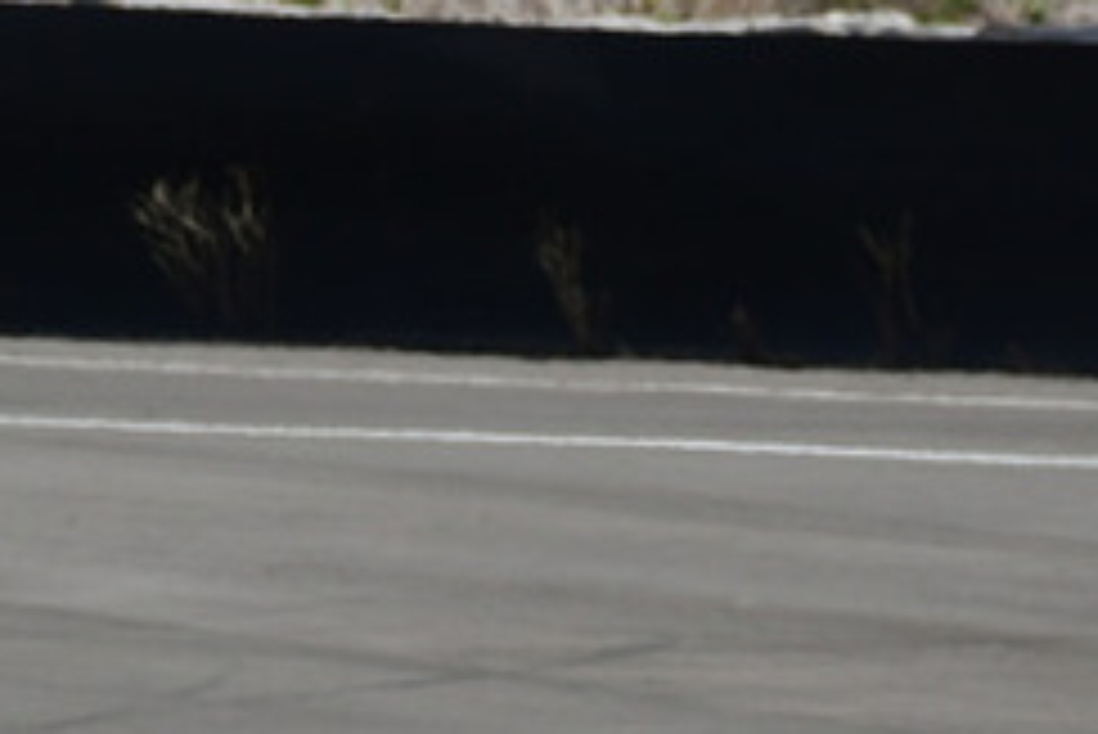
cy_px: 1193
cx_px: 279
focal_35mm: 2013
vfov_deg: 0.7
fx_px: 61430
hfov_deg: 1.0
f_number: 10
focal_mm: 410
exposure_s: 1/640
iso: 250
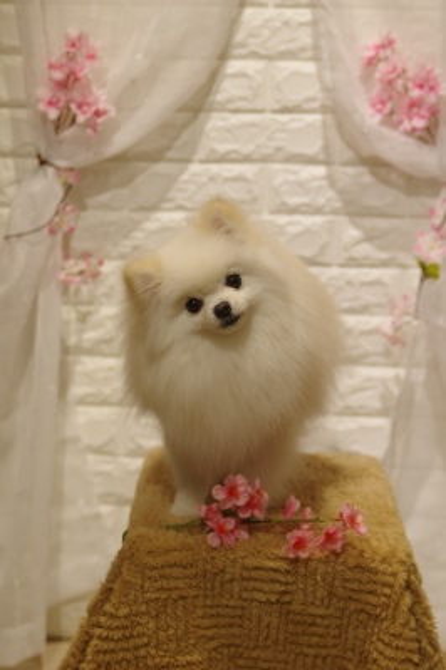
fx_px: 1526
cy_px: 335
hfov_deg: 16.6
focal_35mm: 82
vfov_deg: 24.8
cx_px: 223
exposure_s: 1/160
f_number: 3.5
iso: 250
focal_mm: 55
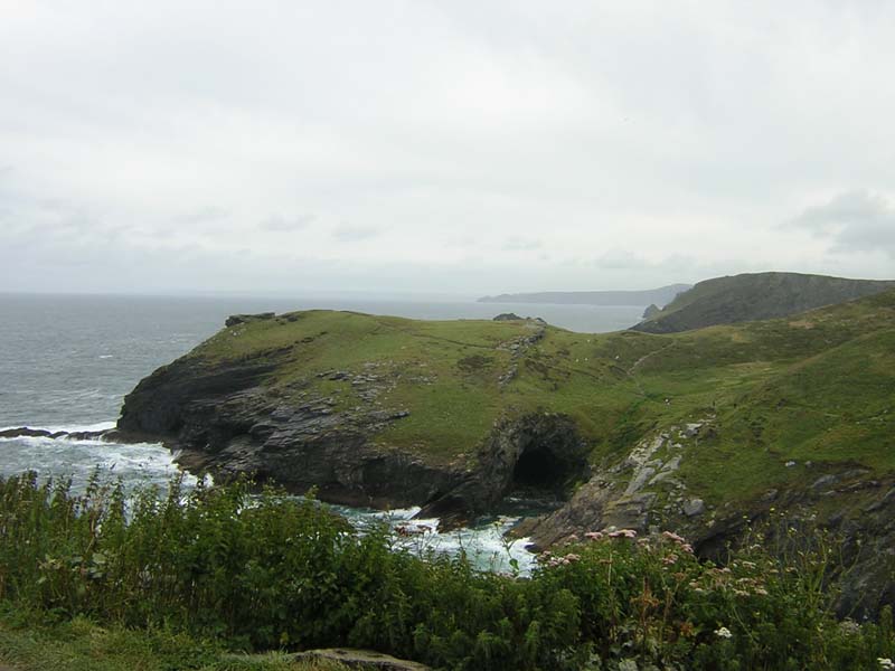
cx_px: 448
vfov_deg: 39.7
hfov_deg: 51.4
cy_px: 336
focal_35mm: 36
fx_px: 931
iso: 100
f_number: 5.2
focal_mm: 4.7
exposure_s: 1/246
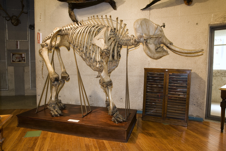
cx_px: 113
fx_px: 170
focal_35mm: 27
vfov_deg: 48.0
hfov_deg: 67.3
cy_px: 76
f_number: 9
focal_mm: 18
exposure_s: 1/1.43
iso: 200
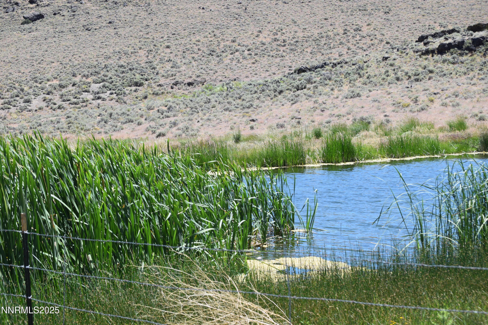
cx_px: 244
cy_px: 162
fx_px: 1118
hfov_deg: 24.6
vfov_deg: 16.6
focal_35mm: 82
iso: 200
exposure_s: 1/320
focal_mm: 55
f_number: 9
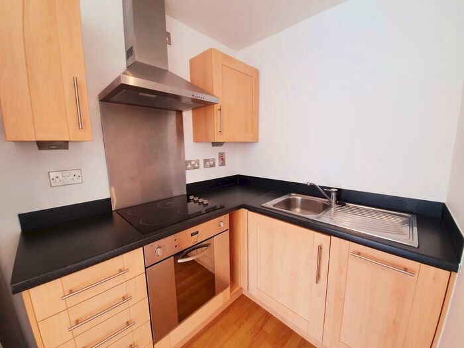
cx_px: 232
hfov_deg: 106.2
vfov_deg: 89.9
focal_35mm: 13
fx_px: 174
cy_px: 174
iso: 100
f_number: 2.2
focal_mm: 1.8
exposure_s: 1/50
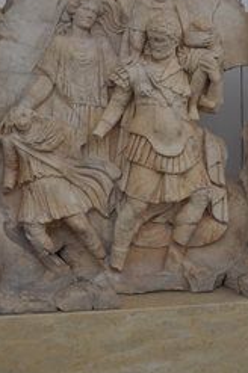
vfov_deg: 40.3
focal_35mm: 49
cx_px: 126
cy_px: 159
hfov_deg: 27.4
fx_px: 508
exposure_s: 1/60
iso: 400
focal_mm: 20
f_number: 3.8
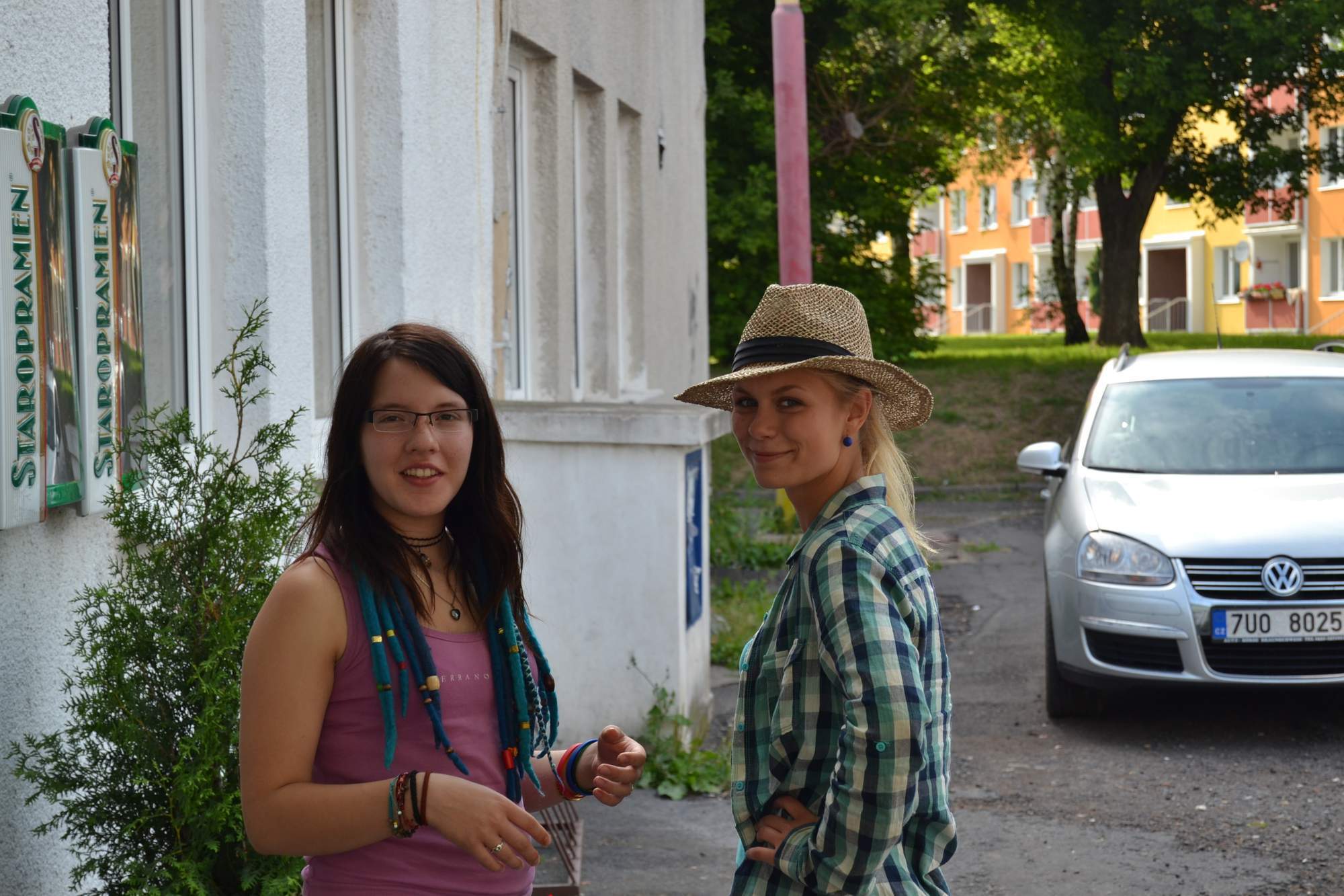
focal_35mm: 72
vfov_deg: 18.9
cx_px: 672
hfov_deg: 28.1
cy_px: 448
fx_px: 2688
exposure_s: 1/160
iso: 100
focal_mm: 48
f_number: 6.3
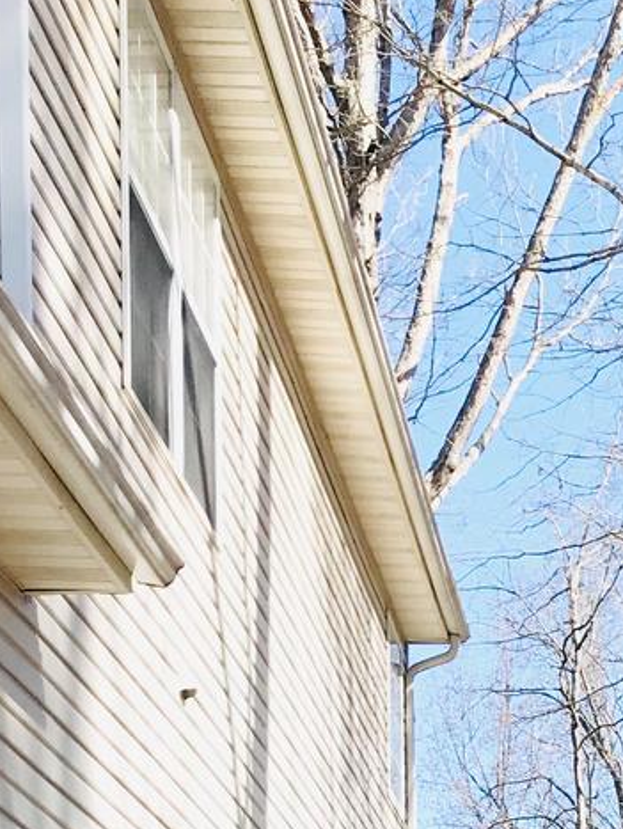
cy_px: 1347
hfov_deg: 15.8
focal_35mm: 92
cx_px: 611
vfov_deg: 18.2
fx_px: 2205
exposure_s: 1/1100
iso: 20
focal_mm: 3.99
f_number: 1.8
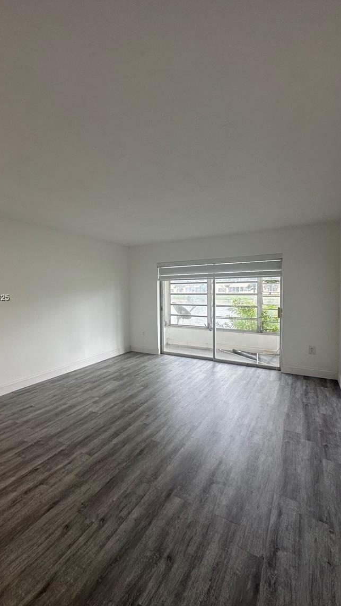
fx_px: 257
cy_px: 298
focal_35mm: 16
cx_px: 150
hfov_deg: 66.8
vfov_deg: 99.4
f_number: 2.2
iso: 64
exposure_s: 1/120
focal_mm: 2.22
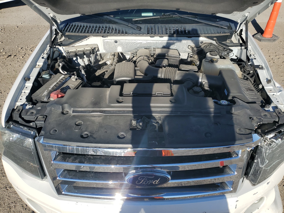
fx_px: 213
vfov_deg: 53.1
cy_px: 106
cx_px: 142
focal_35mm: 26
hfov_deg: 67.3
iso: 50
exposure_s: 1/3333
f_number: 1.5
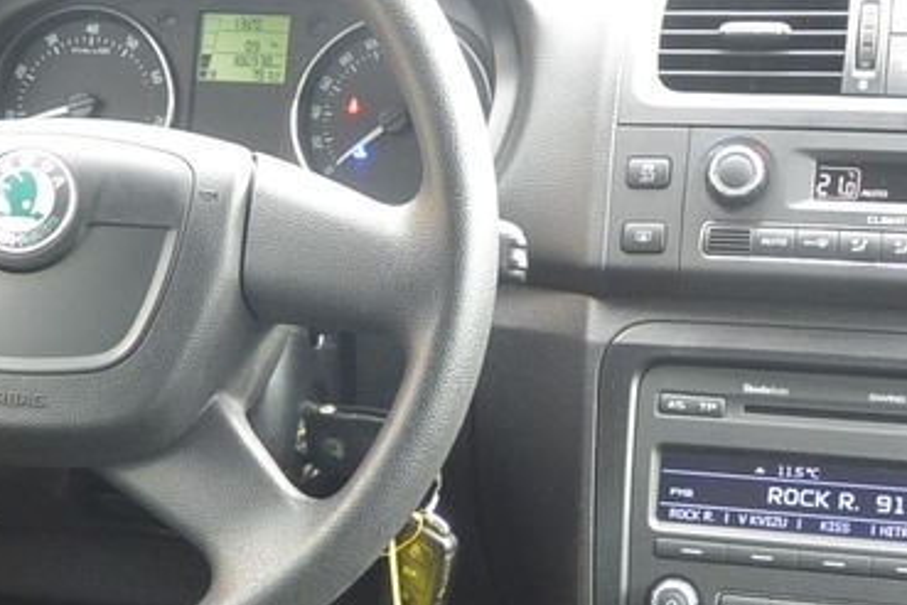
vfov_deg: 17.8
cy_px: 599
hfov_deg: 26.9
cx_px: 337
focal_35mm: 75
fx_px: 1889
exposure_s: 1/60
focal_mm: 10
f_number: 3.5
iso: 560
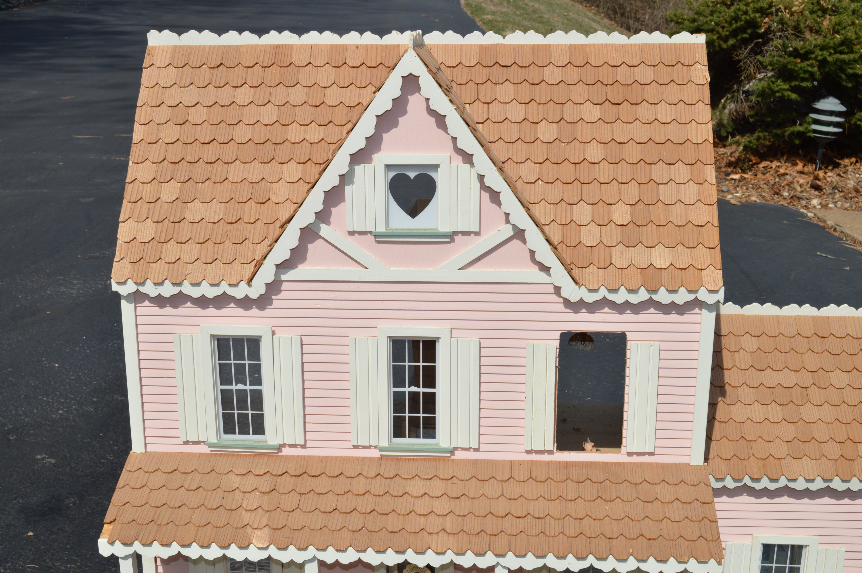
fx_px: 1005
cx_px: 431
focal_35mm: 42
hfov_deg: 46.4
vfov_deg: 31.8
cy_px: 286
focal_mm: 28
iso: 100
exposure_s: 1/125
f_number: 13
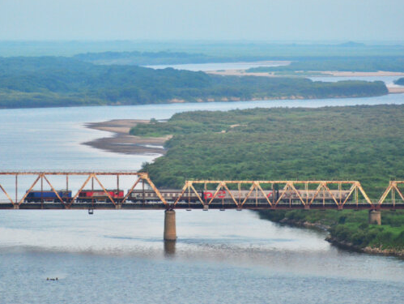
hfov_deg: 5.5
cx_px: 172
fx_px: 4240
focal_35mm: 363
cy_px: 153
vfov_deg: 4.1
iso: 400
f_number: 5.6
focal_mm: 210
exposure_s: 1/800
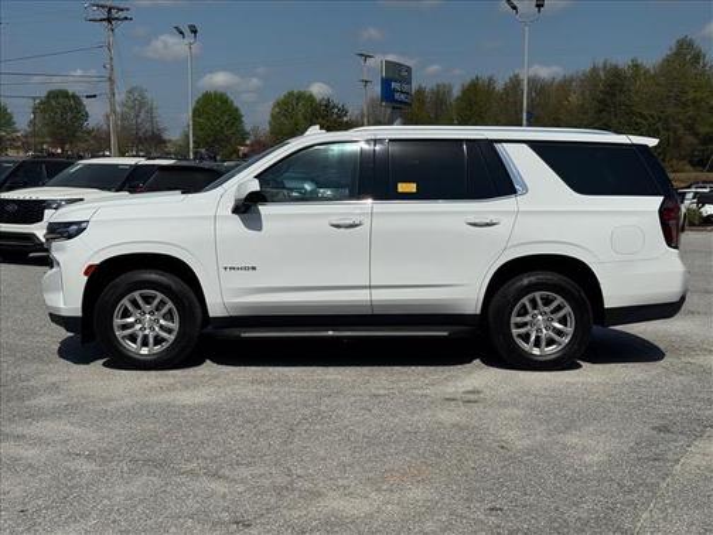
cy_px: 268
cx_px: 356
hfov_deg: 39.7
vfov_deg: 30.3
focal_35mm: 48
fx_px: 989
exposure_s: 1/15385
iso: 64
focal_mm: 6.76
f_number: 1.78
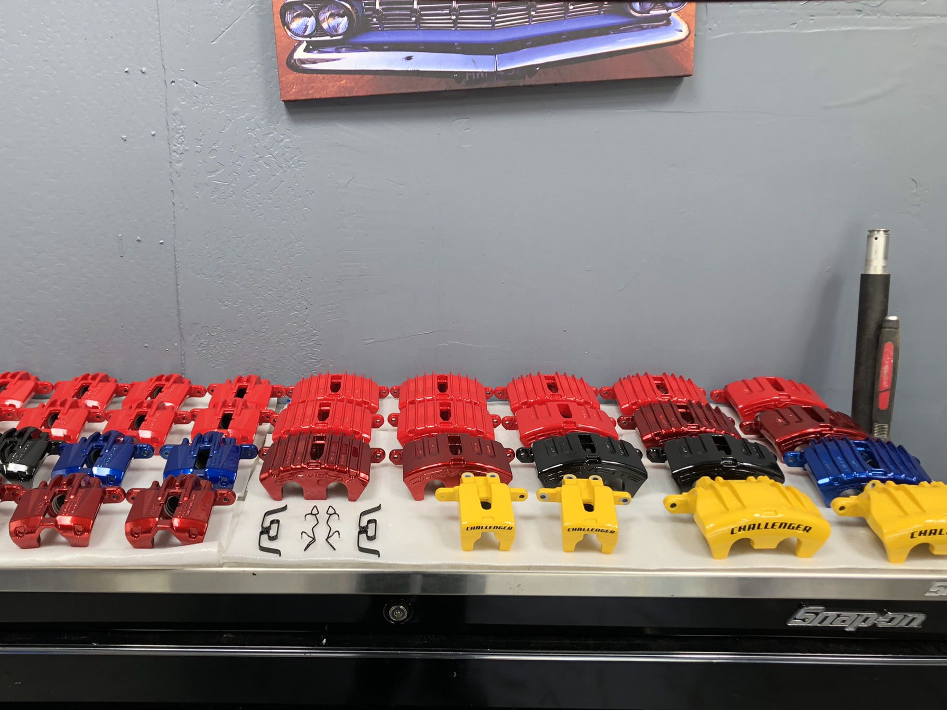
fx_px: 875
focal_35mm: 32
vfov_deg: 44.1
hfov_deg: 56.7
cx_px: 421
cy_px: 381
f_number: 1.8
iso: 64
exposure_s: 1/120
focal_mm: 3.99
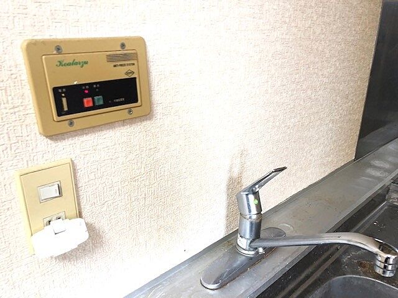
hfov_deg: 63.4
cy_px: 149
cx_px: 199
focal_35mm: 28
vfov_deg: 49.7
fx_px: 322
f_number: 1.8
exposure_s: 1/20
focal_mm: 3.99
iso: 40
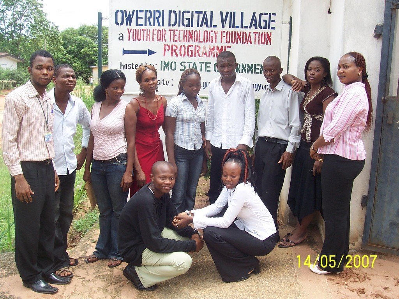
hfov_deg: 50.1
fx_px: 426
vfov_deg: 38.7
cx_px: 200
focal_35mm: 37
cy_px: 150
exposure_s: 1/180
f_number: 5.6
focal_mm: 5.6
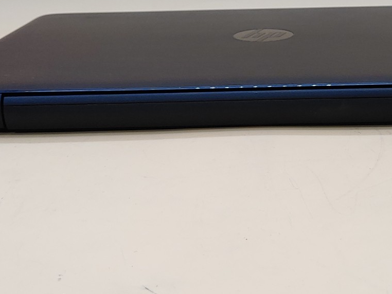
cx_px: 264
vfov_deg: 21.2
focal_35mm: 68
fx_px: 770
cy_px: 31
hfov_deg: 28.4
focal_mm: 4.36
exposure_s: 1/82
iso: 50
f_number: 1.8
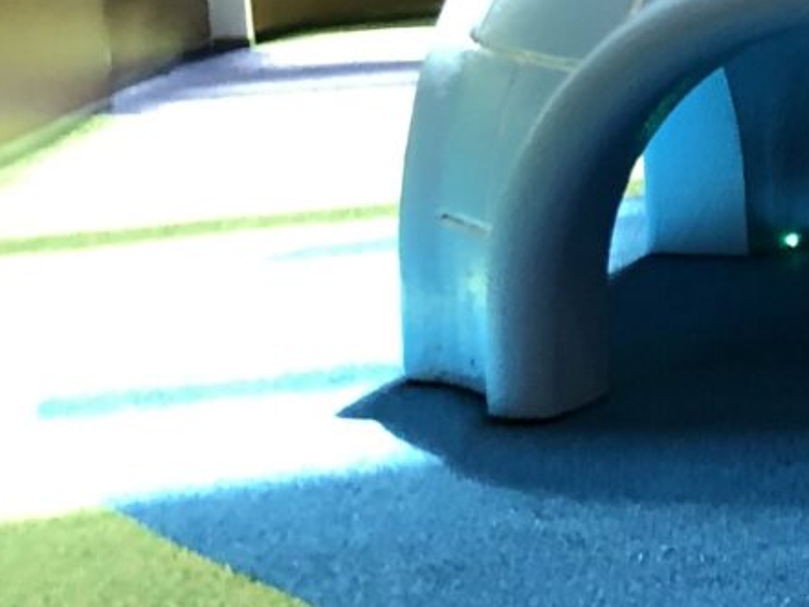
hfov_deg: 12.6
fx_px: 3039
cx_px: 1800
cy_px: 227
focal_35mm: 130
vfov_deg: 11.4
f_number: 1.8
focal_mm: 4
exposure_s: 1/30
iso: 32
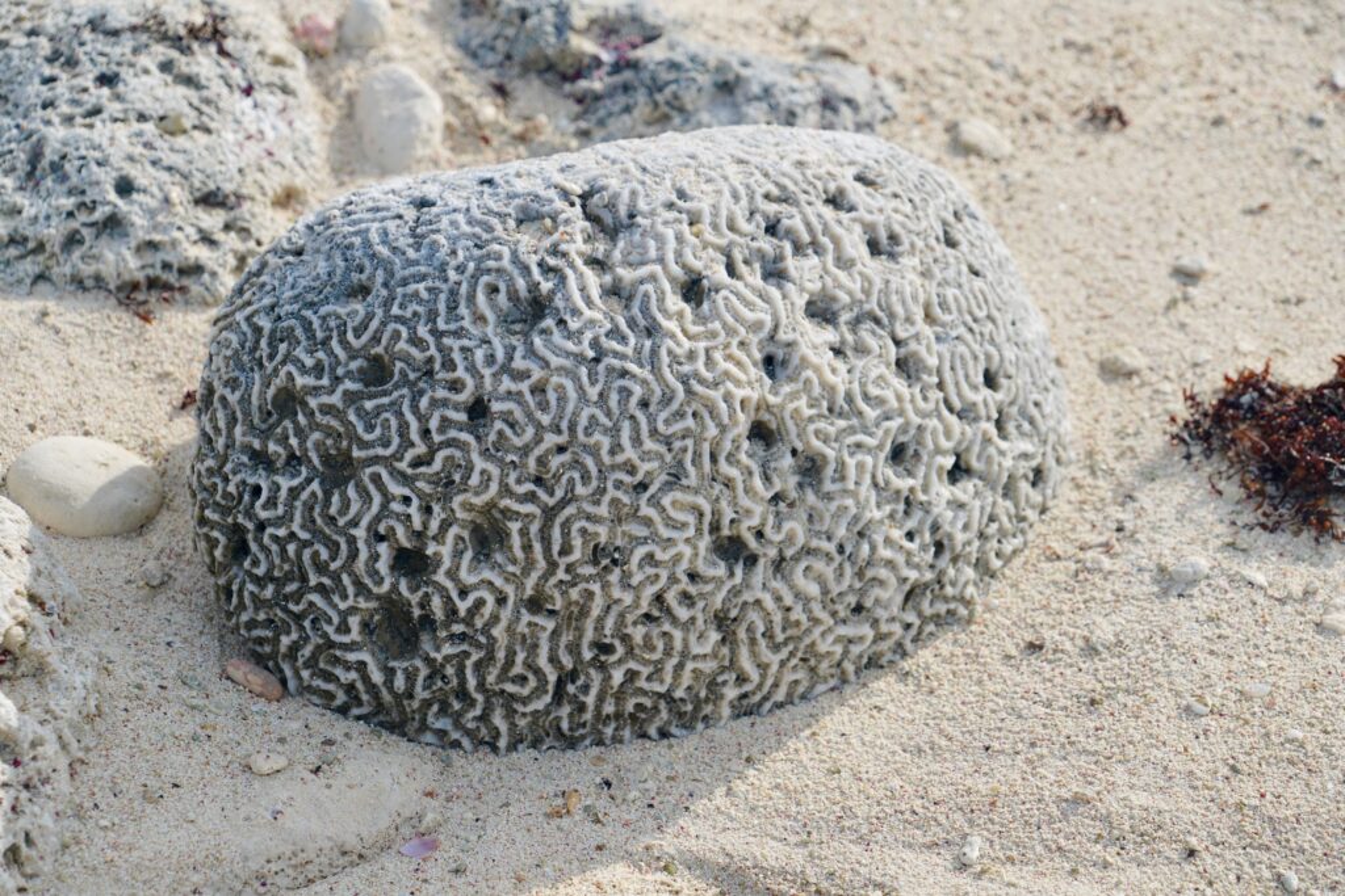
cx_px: 672
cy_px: 448
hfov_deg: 13.7
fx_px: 5605
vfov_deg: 9.2
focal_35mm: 150
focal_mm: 150
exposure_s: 1/250
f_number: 8
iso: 100
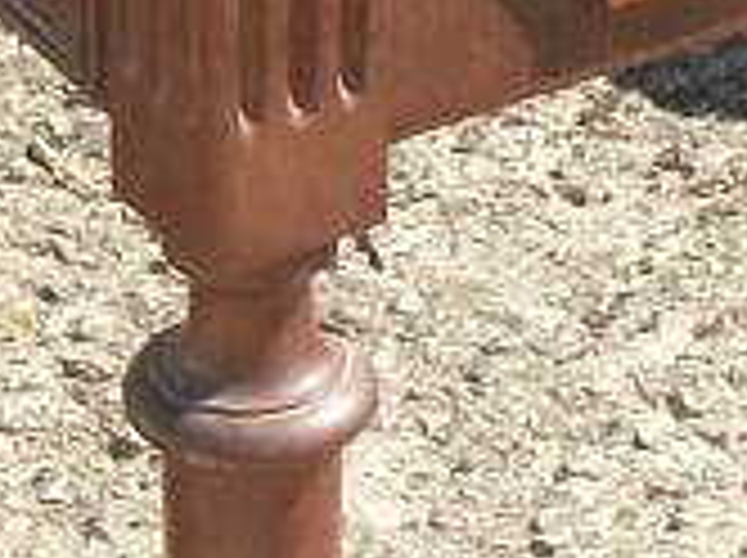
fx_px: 5322
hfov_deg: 8.0
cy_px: -4
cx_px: 540
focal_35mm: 247
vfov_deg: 6.0
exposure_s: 1/80
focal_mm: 5.7
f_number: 8.8
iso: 80
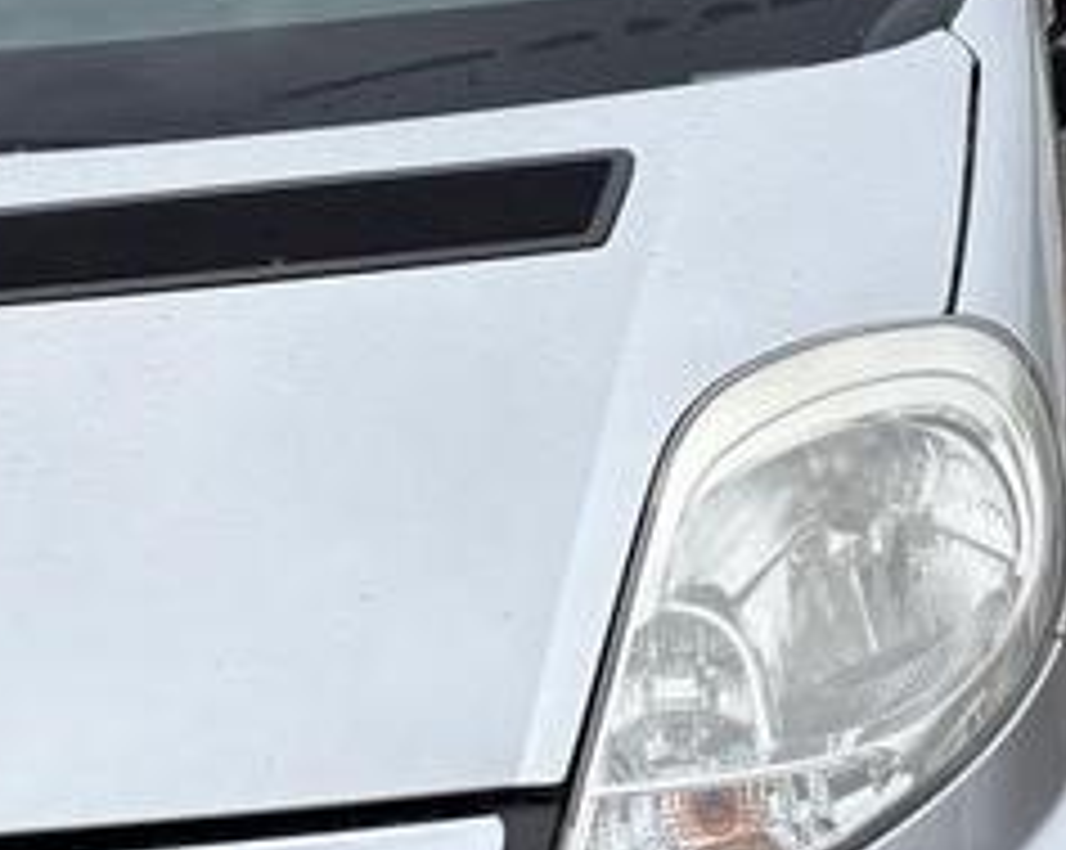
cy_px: 504
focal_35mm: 96
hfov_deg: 19.9
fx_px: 3025
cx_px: 360
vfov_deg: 16.0
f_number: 1.6
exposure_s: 1/2283
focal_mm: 5.96
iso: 50
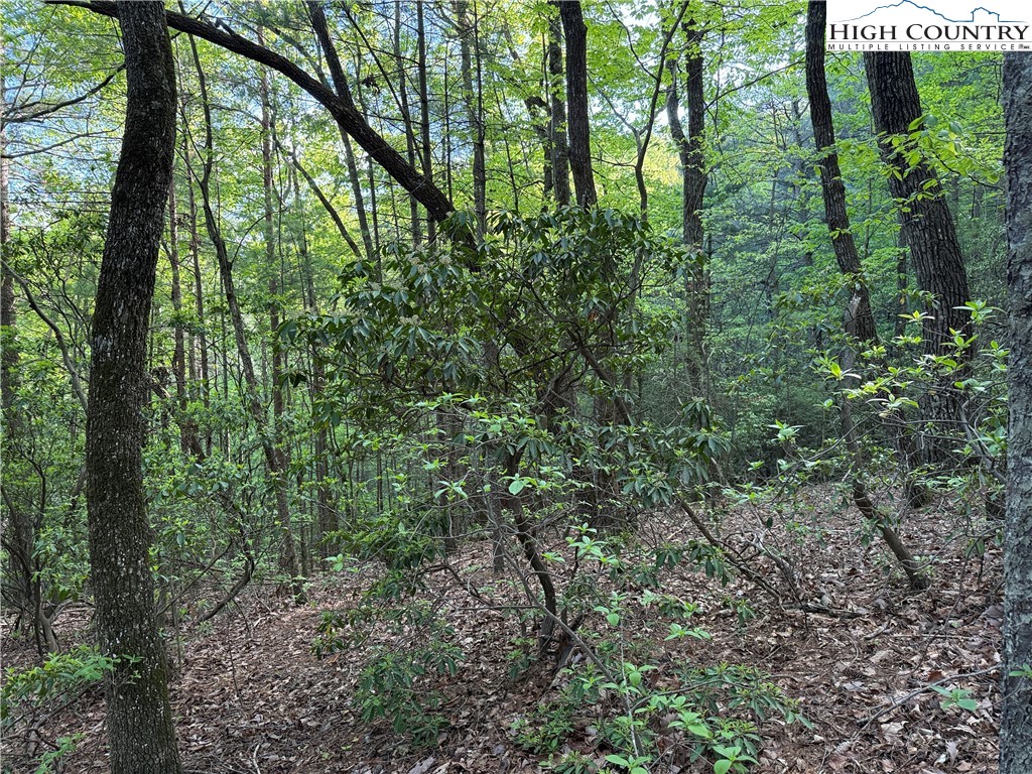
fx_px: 716
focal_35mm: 24
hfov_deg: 71.6
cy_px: 387
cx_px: 516
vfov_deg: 56.8
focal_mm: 6.76
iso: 200
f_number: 1.78
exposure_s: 1/180
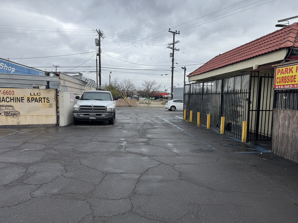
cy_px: 112
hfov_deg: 71.6
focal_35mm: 24
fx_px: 207
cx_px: 149
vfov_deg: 56.8
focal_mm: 6.76
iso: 80
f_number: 1.78
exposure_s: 1/2710
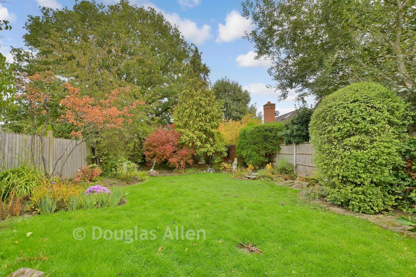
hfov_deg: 100.4
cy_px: 138
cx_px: 208
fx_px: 173
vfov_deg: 77.3
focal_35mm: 15
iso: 125
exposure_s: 1/50
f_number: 8
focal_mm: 10
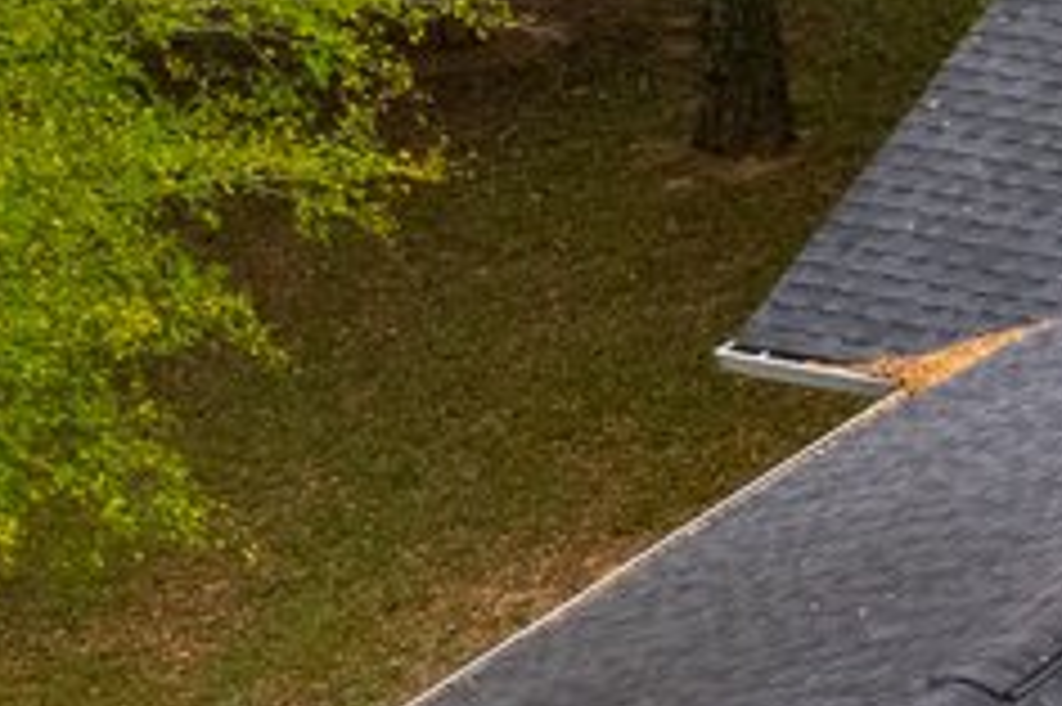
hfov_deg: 11.7
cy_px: 420
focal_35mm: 159
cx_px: 2048
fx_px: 4687
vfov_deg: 8.6
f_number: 2.8
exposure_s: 1/400
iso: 100
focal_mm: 8.38
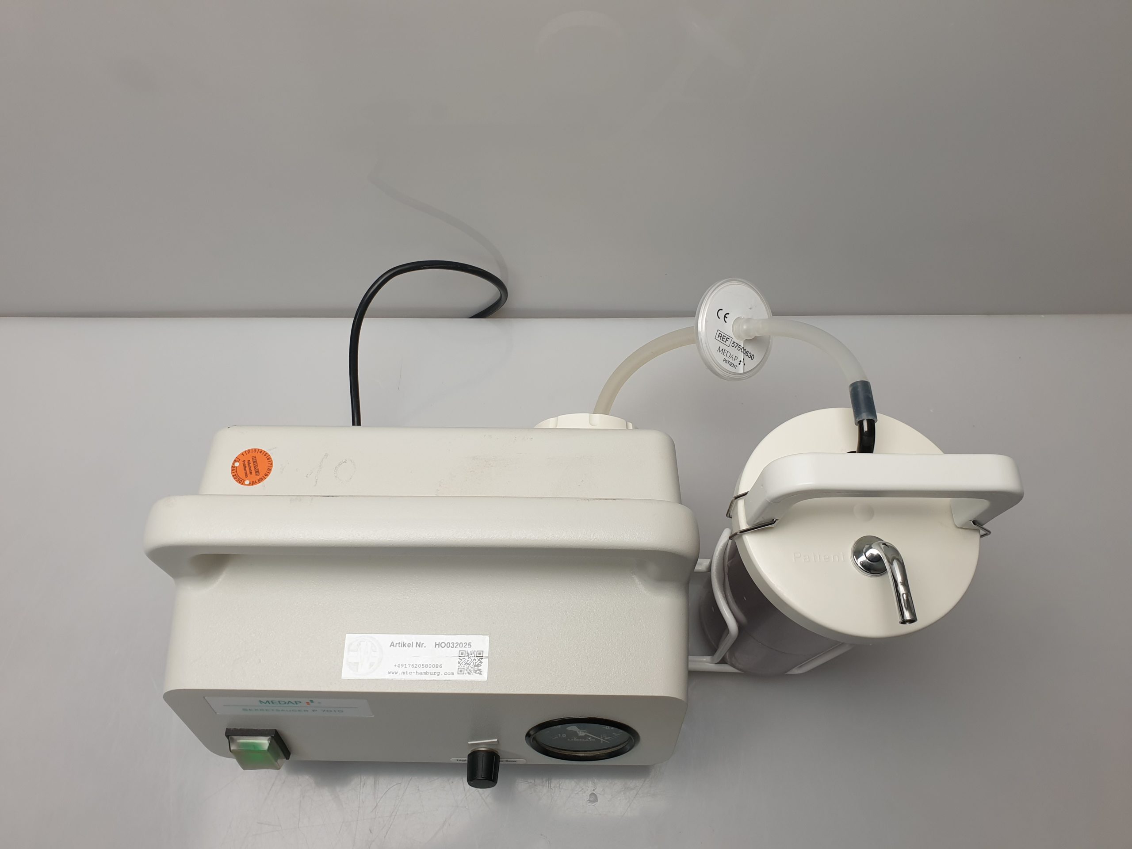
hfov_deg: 67.3
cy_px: 424
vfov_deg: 53.1
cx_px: 566
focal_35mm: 26
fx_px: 850
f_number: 2.4
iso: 80
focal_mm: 4.3
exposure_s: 1/100
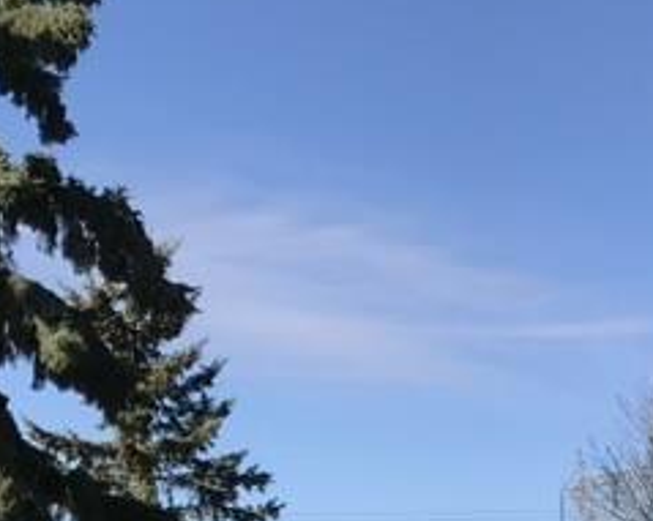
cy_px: 1009
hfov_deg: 15.1
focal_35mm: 117
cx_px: 997
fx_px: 2260
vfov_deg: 11.9
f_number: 1.8
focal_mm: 3.99
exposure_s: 1/1681
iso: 20
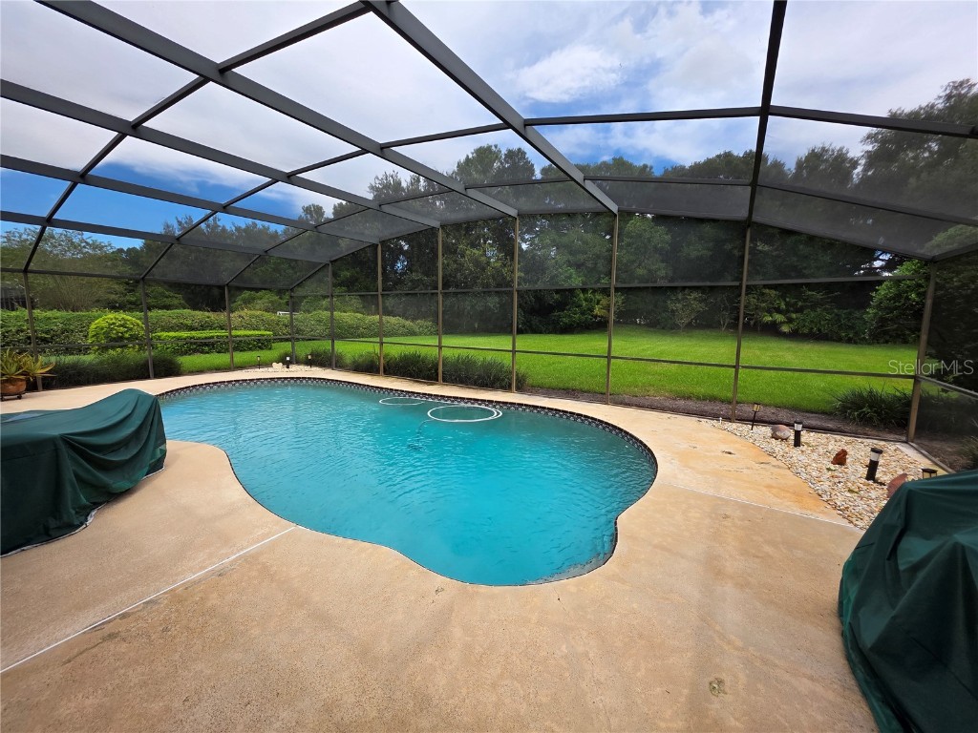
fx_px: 367
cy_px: 366
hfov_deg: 106.2
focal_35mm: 13
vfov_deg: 89.9
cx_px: 489
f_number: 1.9
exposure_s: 1/845
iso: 40
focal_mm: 2.2
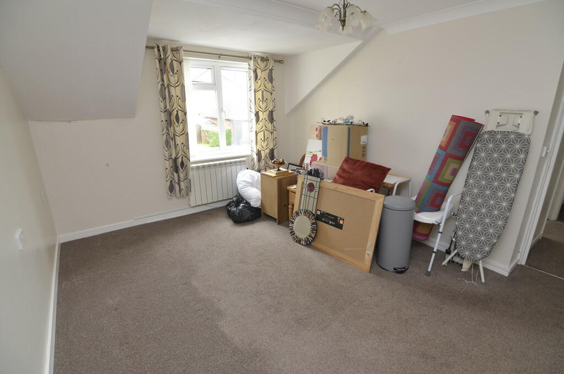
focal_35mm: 16
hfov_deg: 95.1
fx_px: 258
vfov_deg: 71.8
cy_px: 187
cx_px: 282
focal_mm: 11
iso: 250
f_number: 4
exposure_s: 1/60
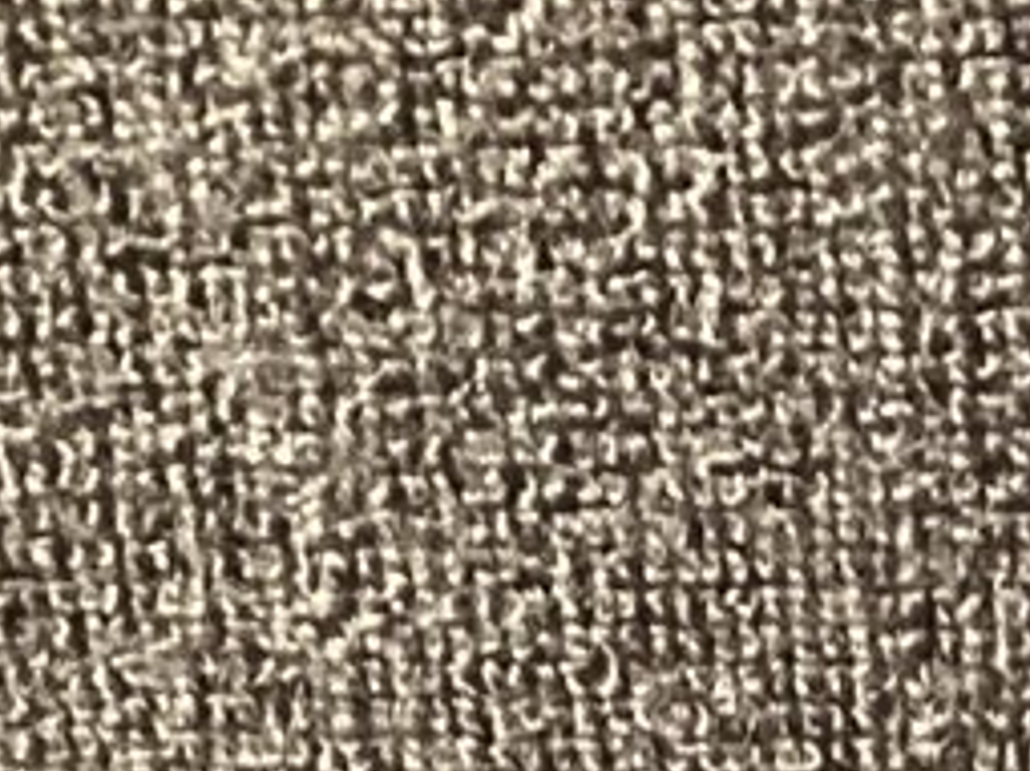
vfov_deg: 7.9
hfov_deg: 10.4
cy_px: 1072
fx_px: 5472
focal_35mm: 184
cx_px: 1557
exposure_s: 1/33
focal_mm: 3.3
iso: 250
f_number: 2.4
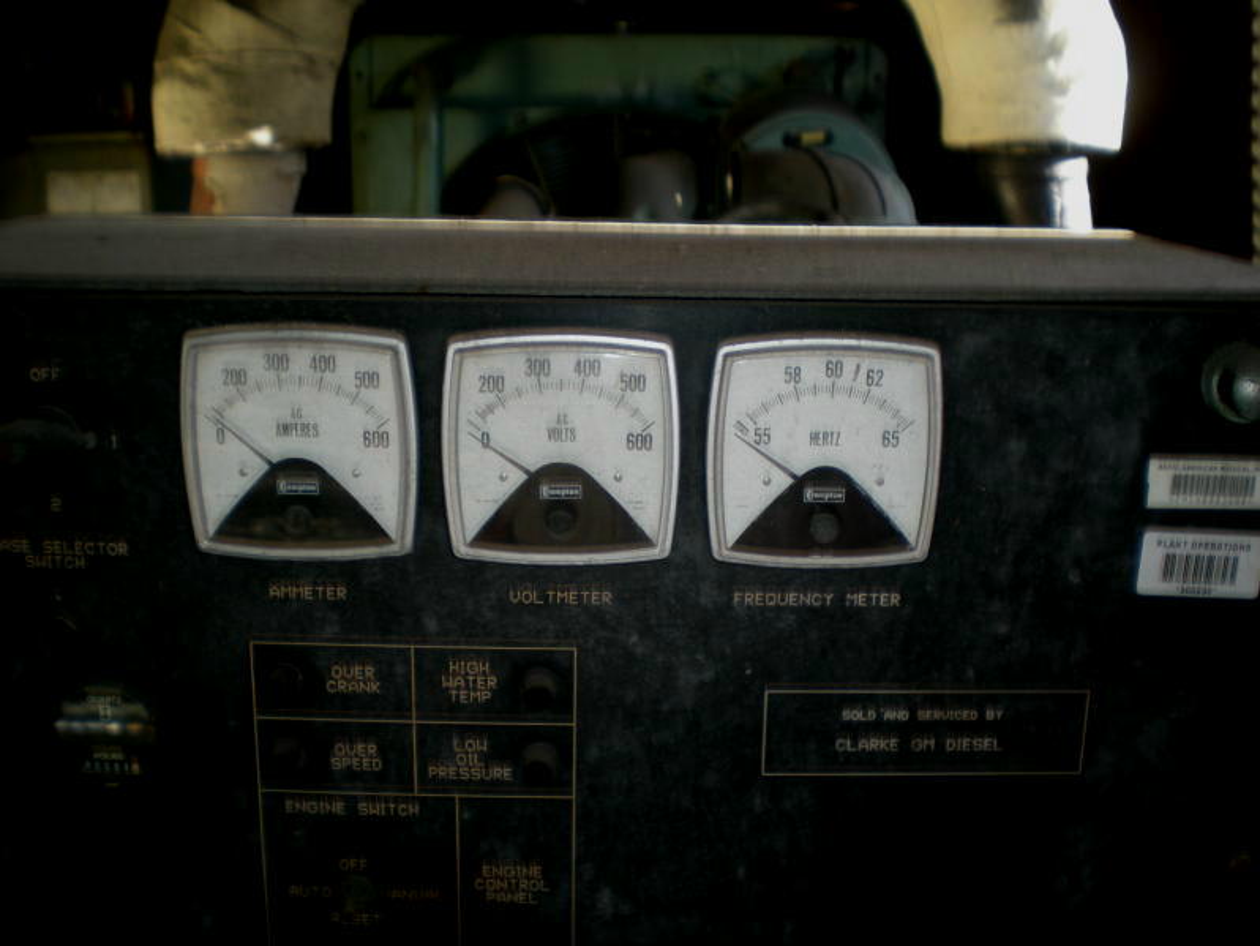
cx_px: 630
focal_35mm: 38
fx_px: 1384
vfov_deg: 37.7
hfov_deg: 49.0
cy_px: 473
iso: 50
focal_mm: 6.3
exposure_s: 1/30
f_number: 3.1
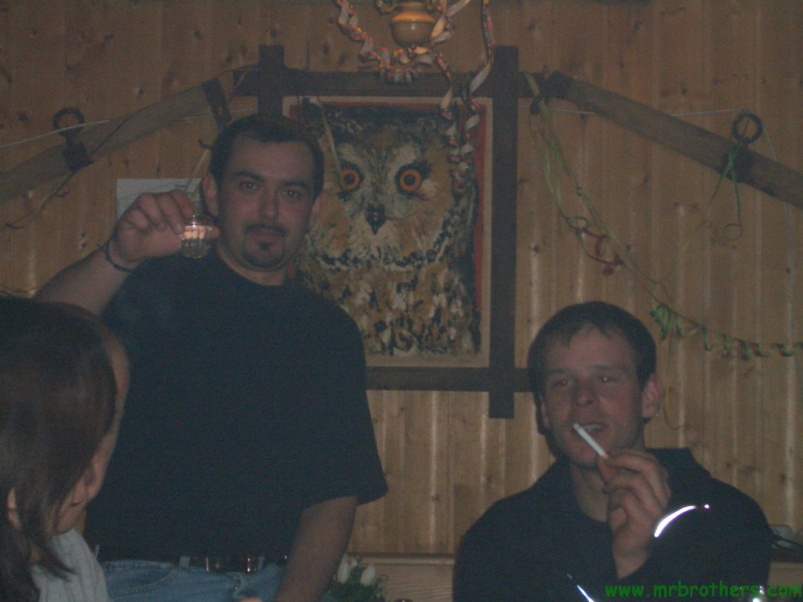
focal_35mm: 105
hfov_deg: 18.7
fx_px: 2436
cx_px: 402
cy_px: 301
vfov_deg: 14.1
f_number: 4.8
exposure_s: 1/60
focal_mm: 17.4
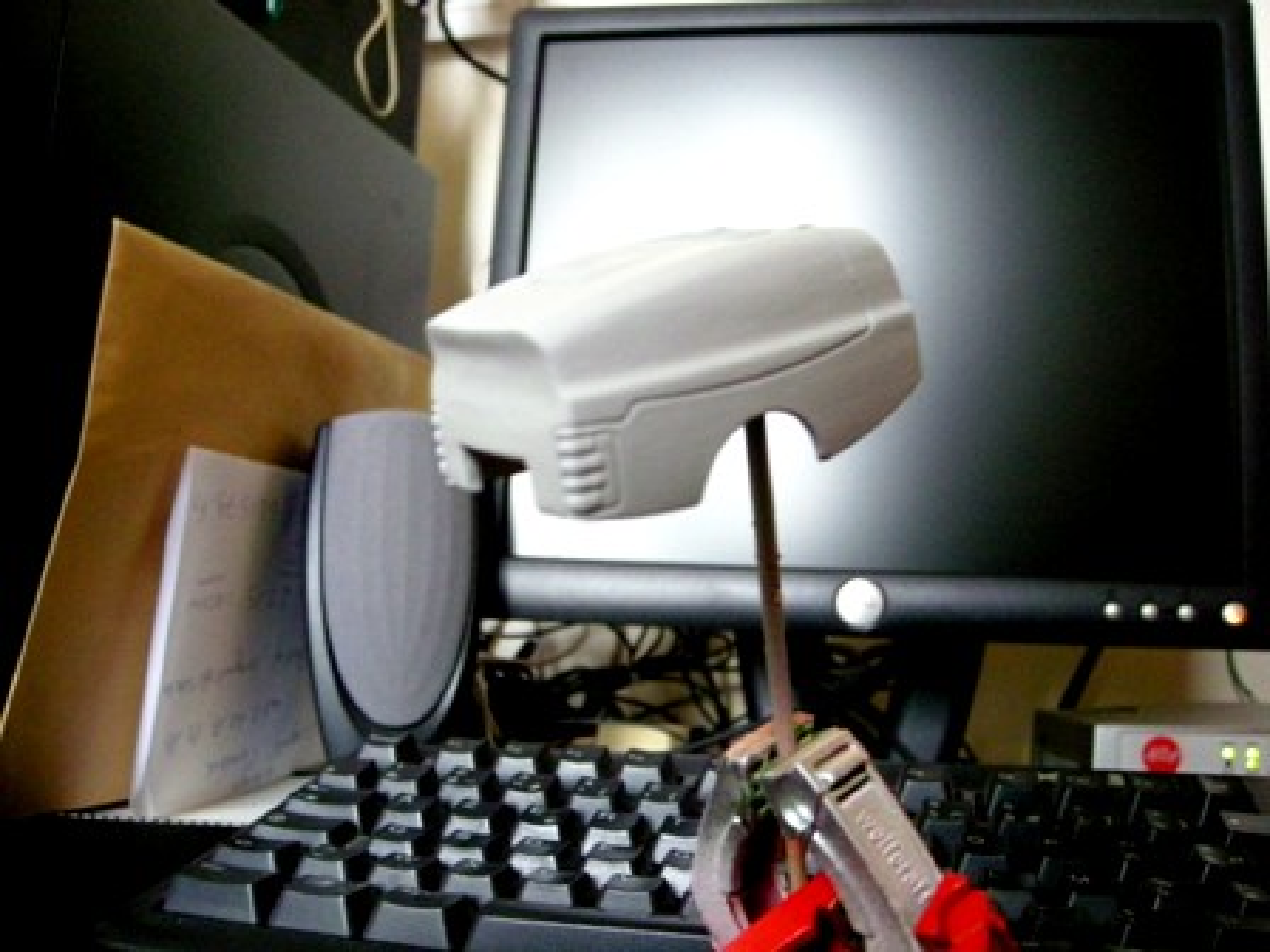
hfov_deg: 52.6
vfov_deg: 40.7
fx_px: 1284
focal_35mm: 35
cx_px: 635
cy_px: 476
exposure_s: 1/21
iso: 400
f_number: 2.8
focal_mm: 5.7
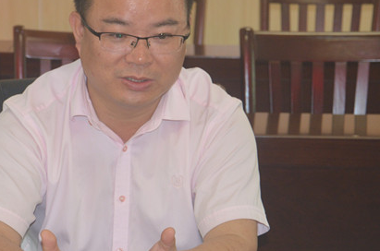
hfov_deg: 13.5
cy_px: 167
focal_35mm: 152
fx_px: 1601
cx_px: 92
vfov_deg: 9.0
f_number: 5
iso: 640
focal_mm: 52
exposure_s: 1/60
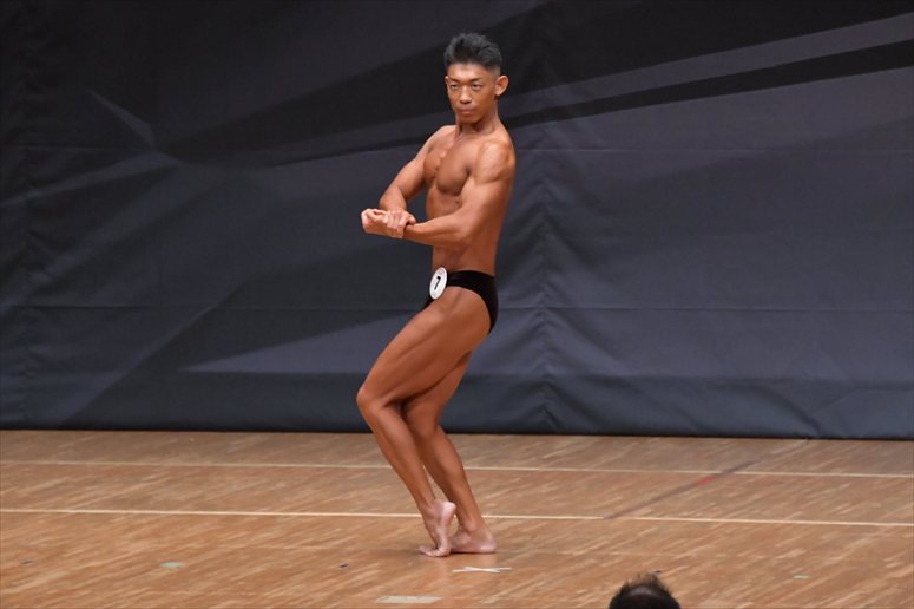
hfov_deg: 6.9
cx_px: 457
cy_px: 304
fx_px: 7613
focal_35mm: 300
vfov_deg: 4.6
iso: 6400
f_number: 5.6
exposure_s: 1/400
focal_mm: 200
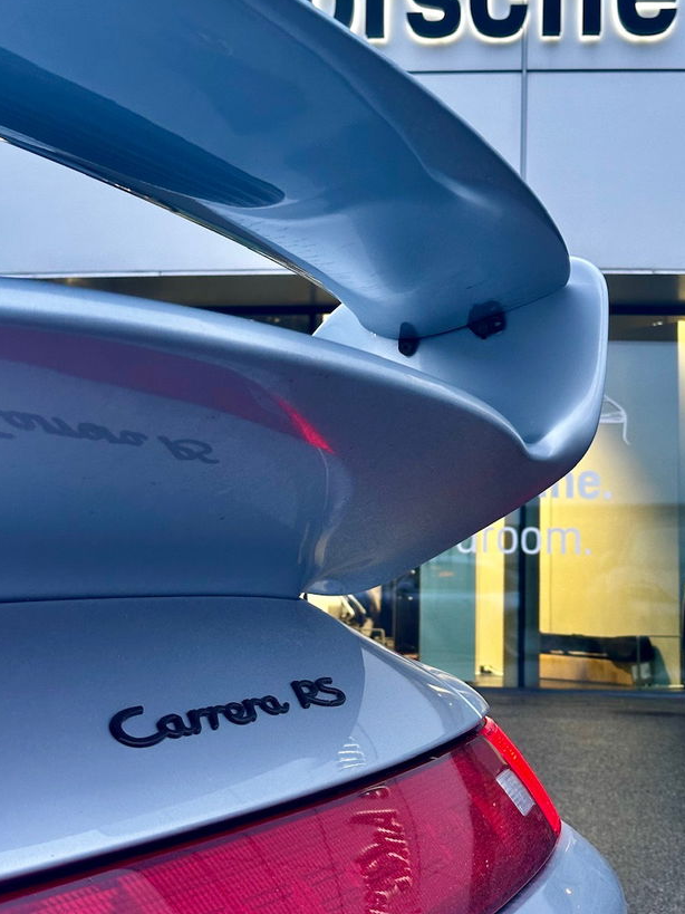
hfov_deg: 24.4
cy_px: 387
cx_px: 404
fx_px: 1583
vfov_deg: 32.1
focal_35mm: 60
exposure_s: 1/60
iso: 160
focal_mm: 6.86
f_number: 1.78
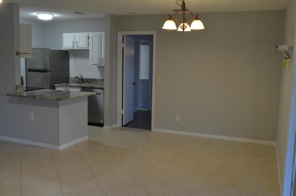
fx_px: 295
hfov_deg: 53.2
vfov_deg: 36.7
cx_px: 148
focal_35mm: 36
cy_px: 98
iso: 500
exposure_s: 1/6
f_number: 13
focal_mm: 24
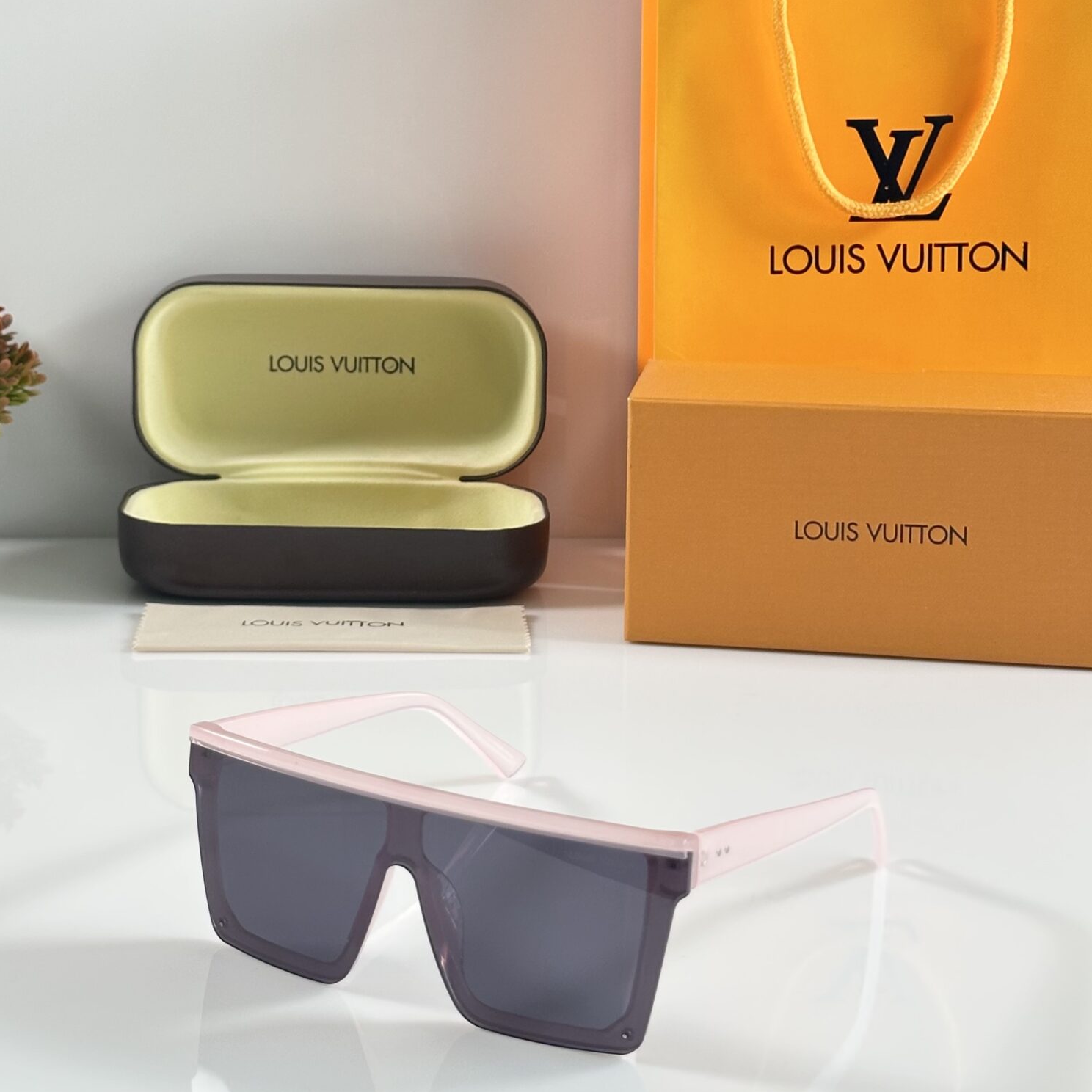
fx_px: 2605
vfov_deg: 23.6
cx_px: 456
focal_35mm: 73
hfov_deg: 23.6
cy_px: 432
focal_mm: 6.86
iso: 80
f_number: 1.78
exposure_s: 1/100
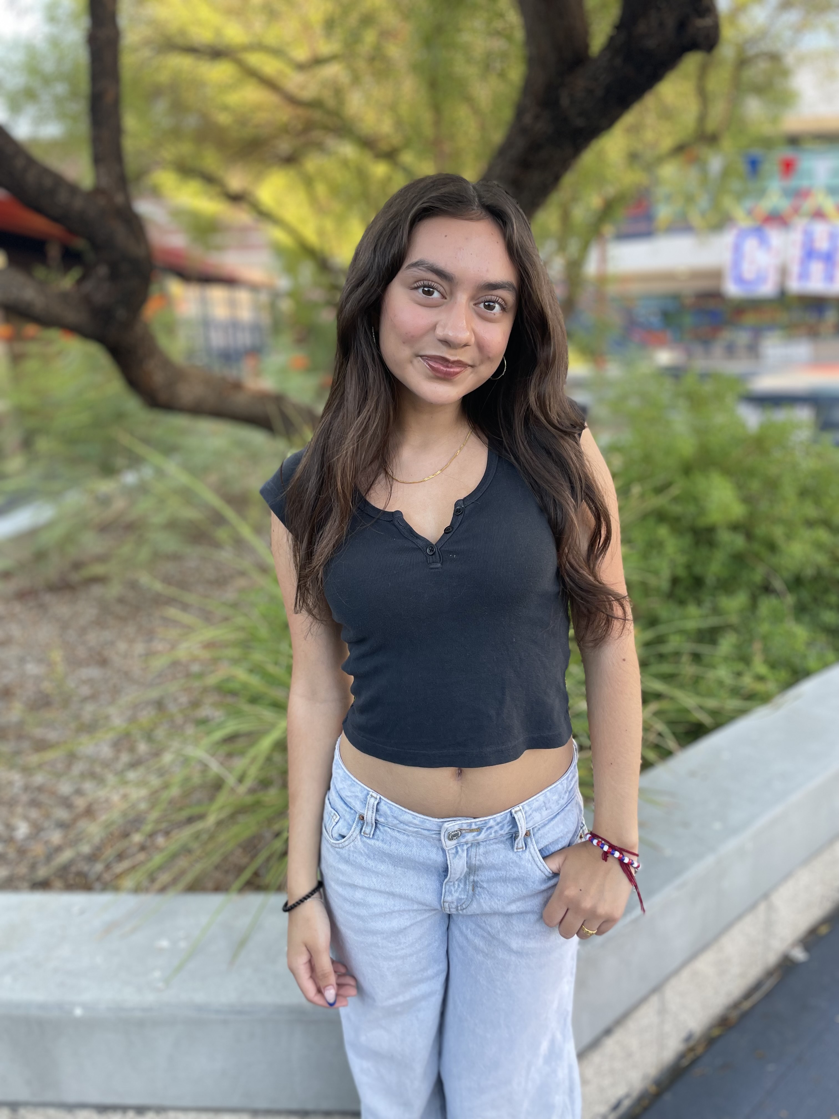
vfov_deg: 67.3
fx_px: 840
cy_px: 560
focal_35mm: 26
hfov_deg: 53.1
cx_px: 420
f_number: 1.6
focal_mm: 4.2
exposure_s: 1/121
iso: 32
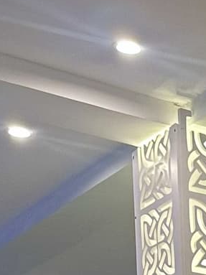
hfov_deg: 7.8
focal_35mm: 167
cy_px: 694
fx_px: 1326
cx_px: 589
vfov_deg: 10.1
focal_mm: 6.86
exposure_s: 1/50
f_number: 1.78
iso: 125
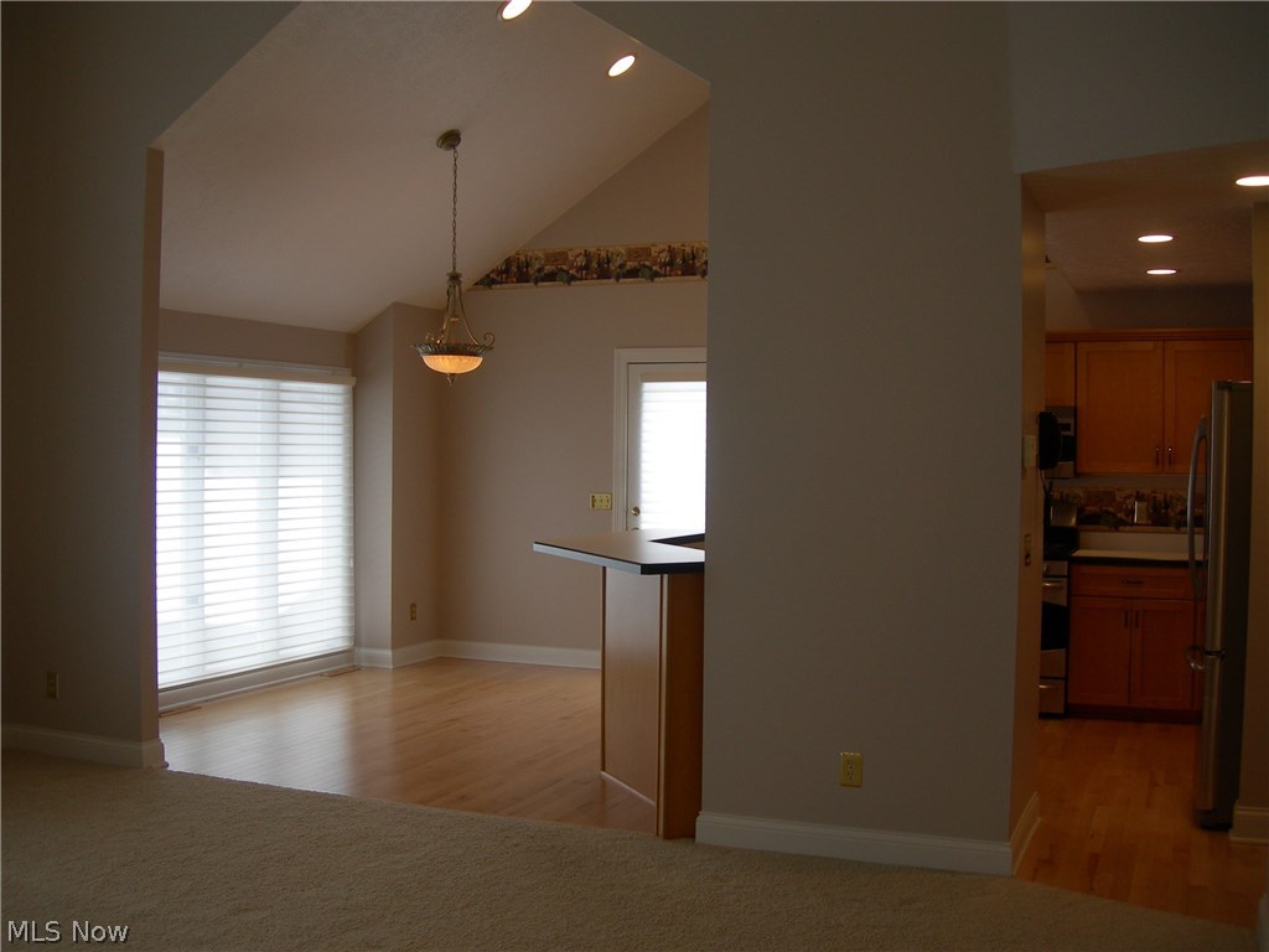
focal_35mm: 38
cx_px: 634
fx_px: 1393
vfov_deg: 37.7
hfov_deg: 49.0
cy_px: 476
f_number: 2.8
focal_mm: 7.8
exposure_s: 1/46.1
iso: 50
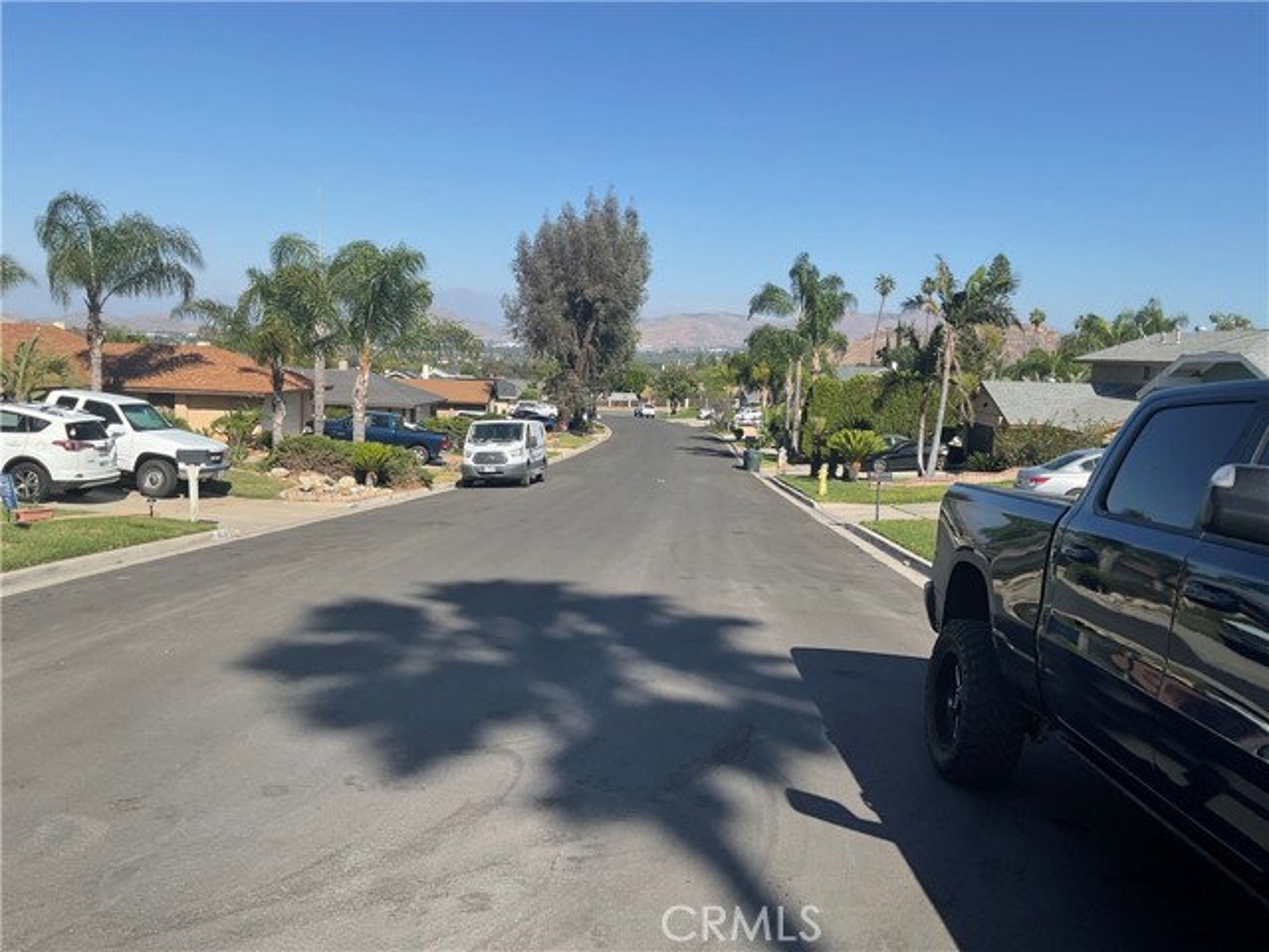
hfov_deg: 61.7
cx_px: 634
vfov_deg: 48.2
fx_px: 1063
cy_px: 476
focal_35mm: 29
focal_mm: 3
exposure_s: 1/1786
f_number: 1.8
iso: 16
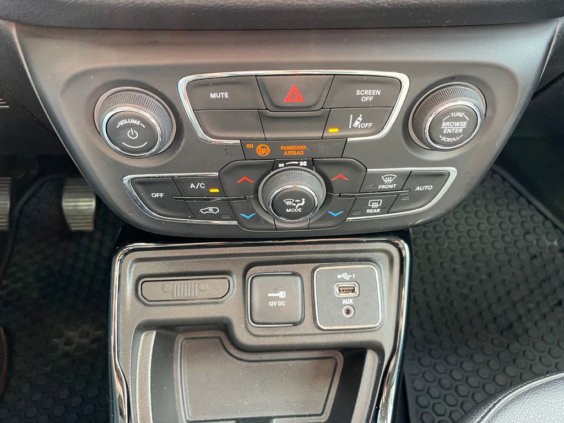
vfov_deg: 53.1
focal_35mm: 26
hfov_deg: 67.3
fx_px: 424
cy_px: 212
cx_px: 282
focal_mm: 5.1
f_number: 1.6
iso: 125
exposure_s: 1/49
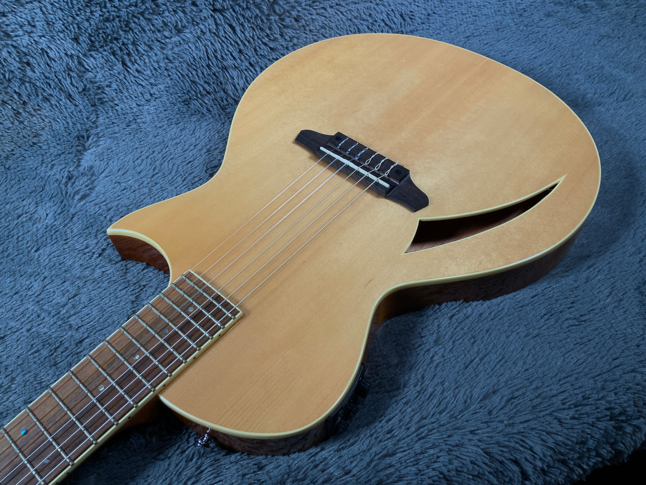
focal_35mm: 29
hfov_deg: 61.7
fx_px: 541
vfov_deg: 48.2
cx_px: 323
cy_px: 242
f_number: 1.8
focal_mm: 3
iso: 16
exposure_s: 1/104
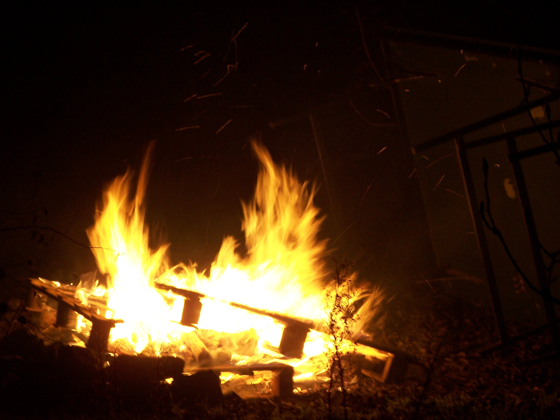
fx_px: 2572
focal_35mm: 159
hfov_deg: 12.4
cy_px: 210
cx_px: 280
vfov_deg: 9.3
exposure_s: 1/25
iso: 140
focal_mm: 26.4
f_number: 3.2
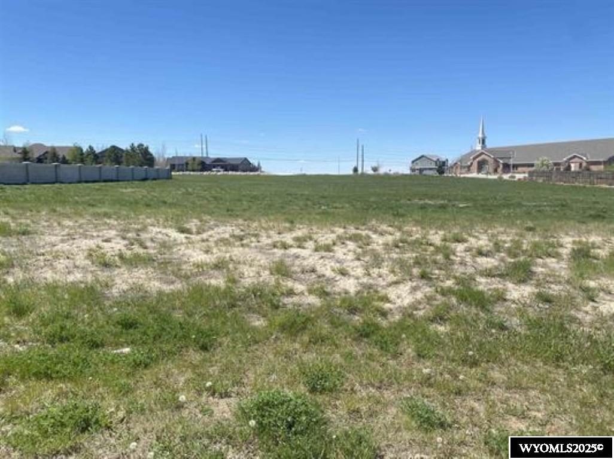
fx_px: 461
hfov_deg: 67.3
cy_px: 230
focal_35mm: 26
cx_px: 307
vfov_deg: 53.0
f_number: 1.8
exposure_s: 1/2513
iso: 32
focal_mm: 4.25
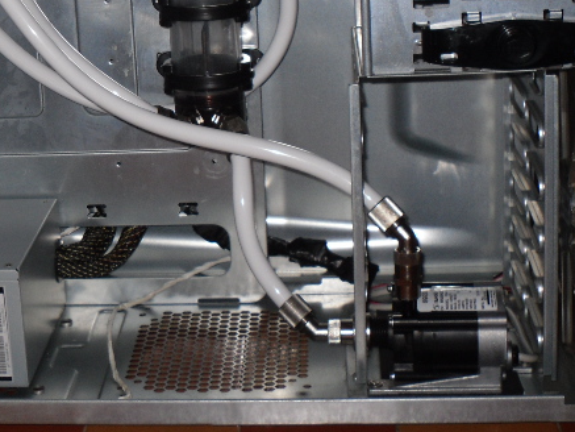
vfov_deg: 17.8
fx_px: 1362
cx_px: 117
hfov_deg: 23.5
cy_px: 76
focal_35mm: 82
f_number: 7.6
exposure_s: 1/45
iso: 100
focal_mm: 6.3
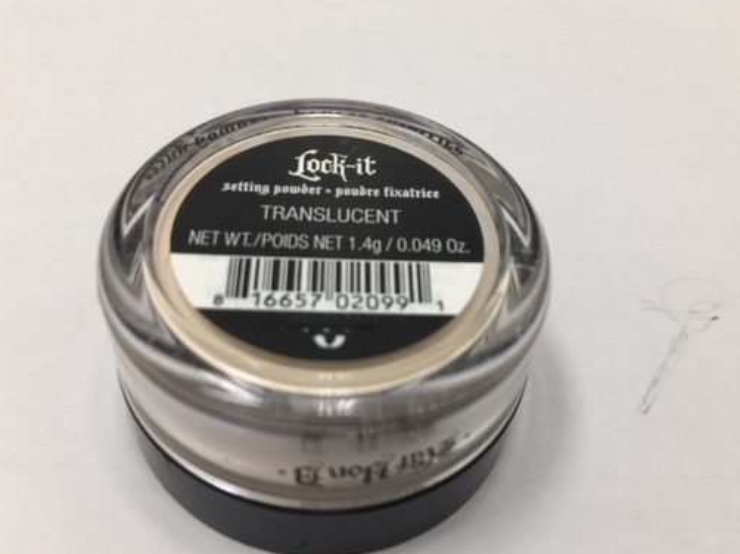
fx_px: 791
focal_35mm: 37
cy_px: 286
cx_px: 382
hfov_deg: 50.2
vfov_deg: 38.6
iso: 32
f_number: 2.2
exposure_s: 1/40
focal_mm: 4.15
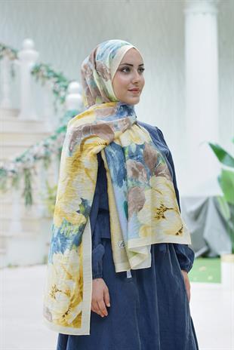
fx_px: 827
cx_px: 117
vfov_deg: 23.9
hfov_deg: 16.1
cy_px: 175
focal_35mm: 85
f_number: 5
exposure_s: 1/100
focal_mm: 85
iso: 200
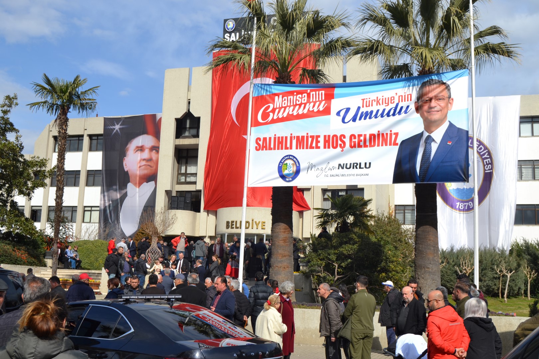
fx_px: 584
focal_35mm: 39
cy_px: 180
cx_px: 270
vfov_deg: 34.2
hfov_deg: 49.6
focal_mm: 26
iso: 100
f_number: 9
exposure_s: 1/320
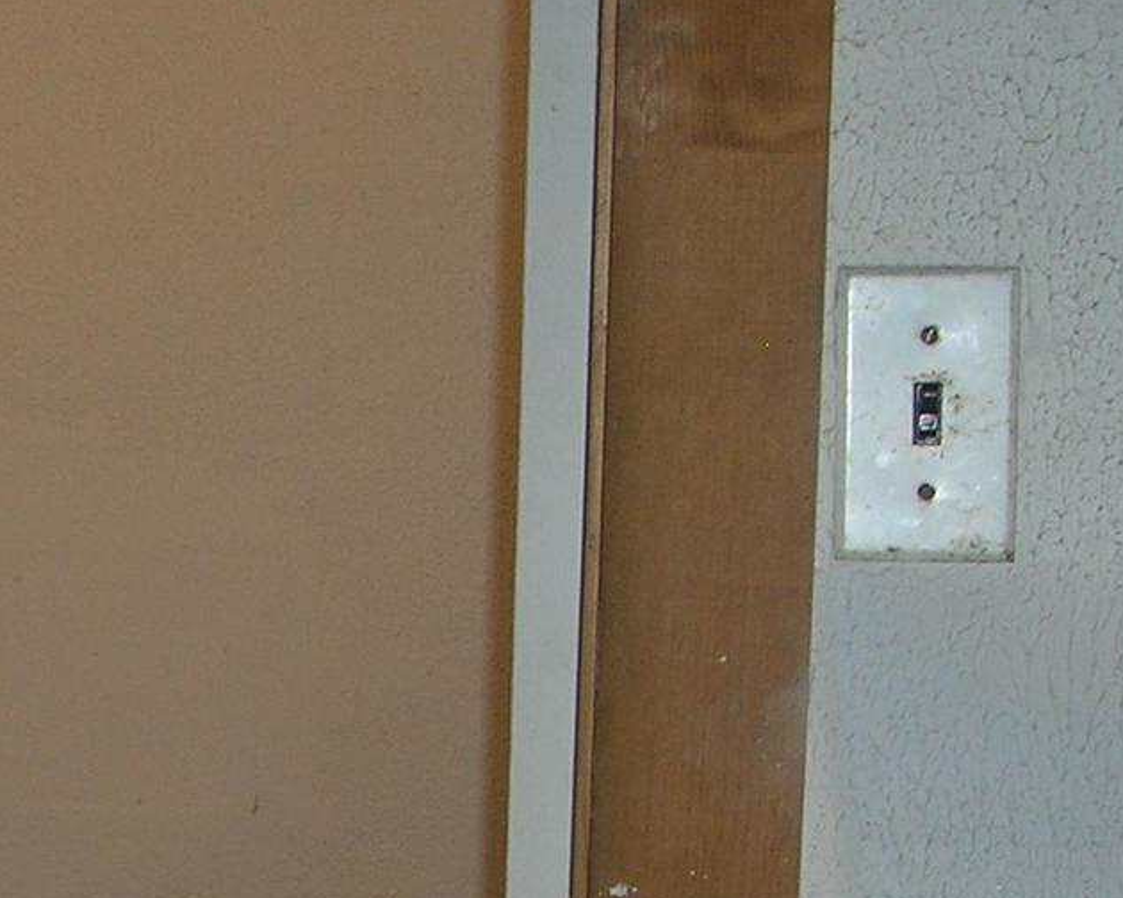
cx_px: -116
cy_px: 1092
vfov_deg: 13.5
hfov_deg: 16.8
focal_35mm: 111
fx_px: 3689
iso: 50
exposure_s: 1/60.1
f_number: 3
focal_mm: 5.8
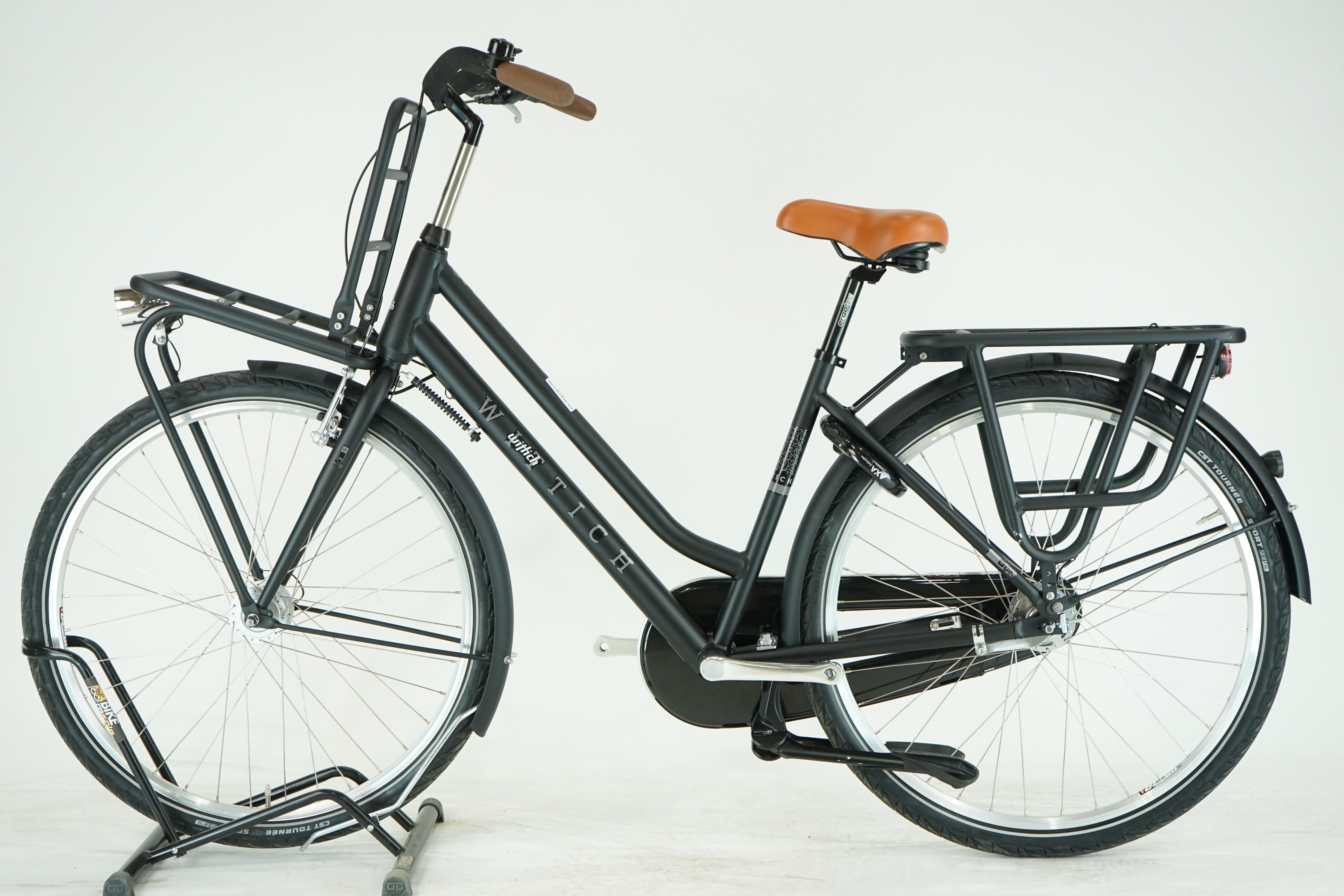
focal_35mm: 57
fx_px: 2128
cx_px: 672
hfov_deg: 35.1
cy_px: 448
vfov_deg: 23.8
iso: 1600
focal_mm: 57
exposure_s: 1/200
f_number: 5.6
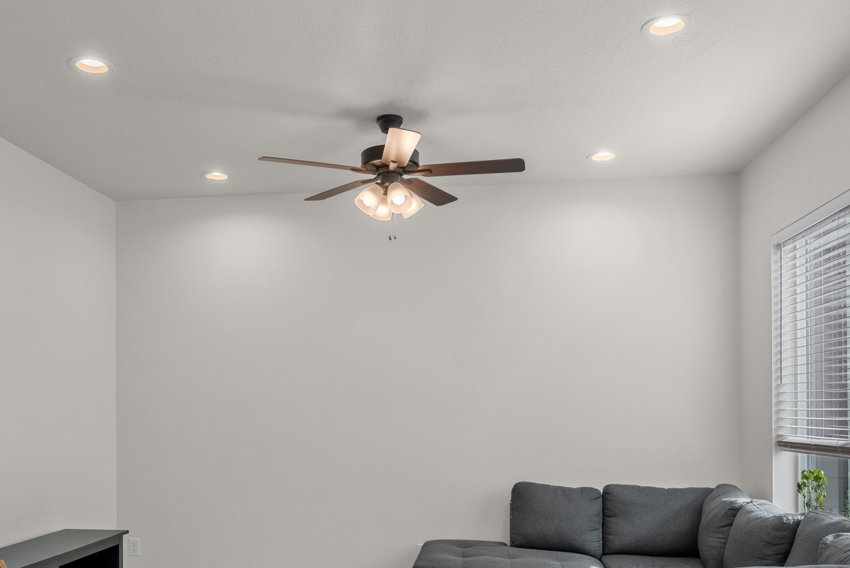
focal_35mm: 33
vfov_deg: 39.3
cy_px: 411
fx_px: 777
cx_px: 366
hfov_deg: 57.1
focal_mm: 18.5
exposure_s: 1/5
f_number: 8
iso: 500
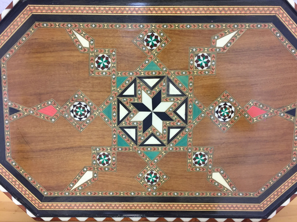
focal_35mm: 29
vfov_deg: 48.2
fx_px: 249
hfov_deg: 61.7
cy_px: 111
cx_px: 148
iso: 160
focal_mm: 4.15
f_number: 2.2
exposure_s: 1/33
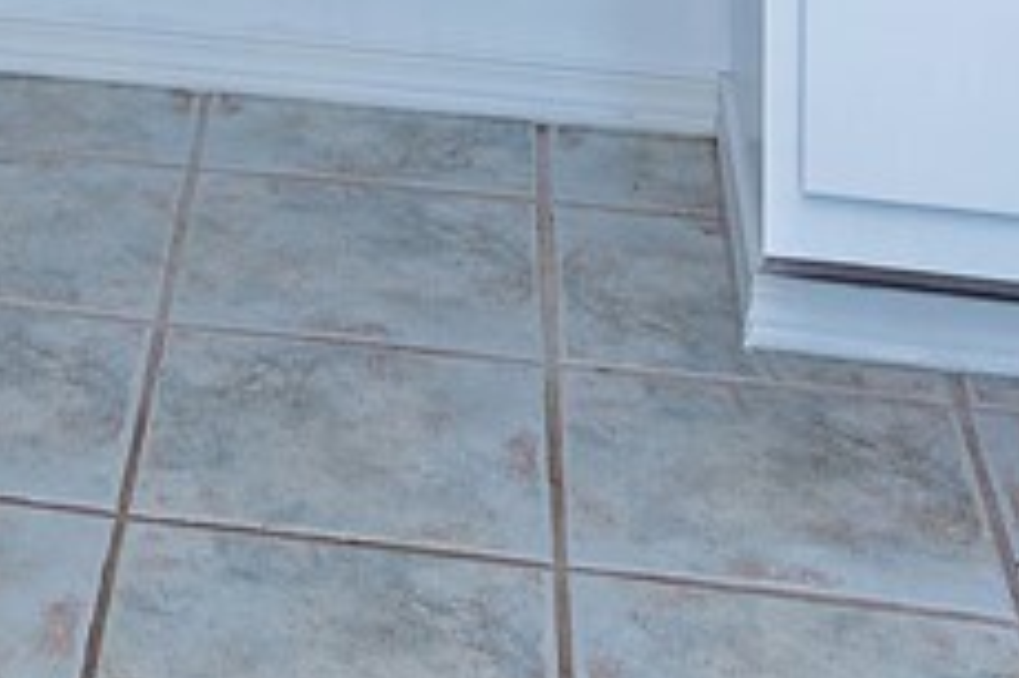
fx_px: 3338
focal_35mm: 118
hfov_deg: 16.5
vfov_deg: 9.6
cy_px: -1190
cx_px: -255
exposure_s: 1/60
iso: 200
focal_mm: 16
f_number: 5.6
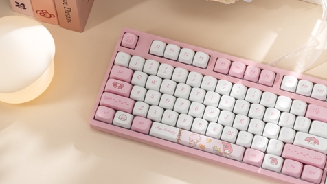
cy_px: 89
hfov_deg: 19.3
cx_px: 163
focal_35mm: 111
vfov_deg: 10.9
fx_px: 963
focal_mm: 70
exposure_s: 1/160
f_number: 8
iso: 640
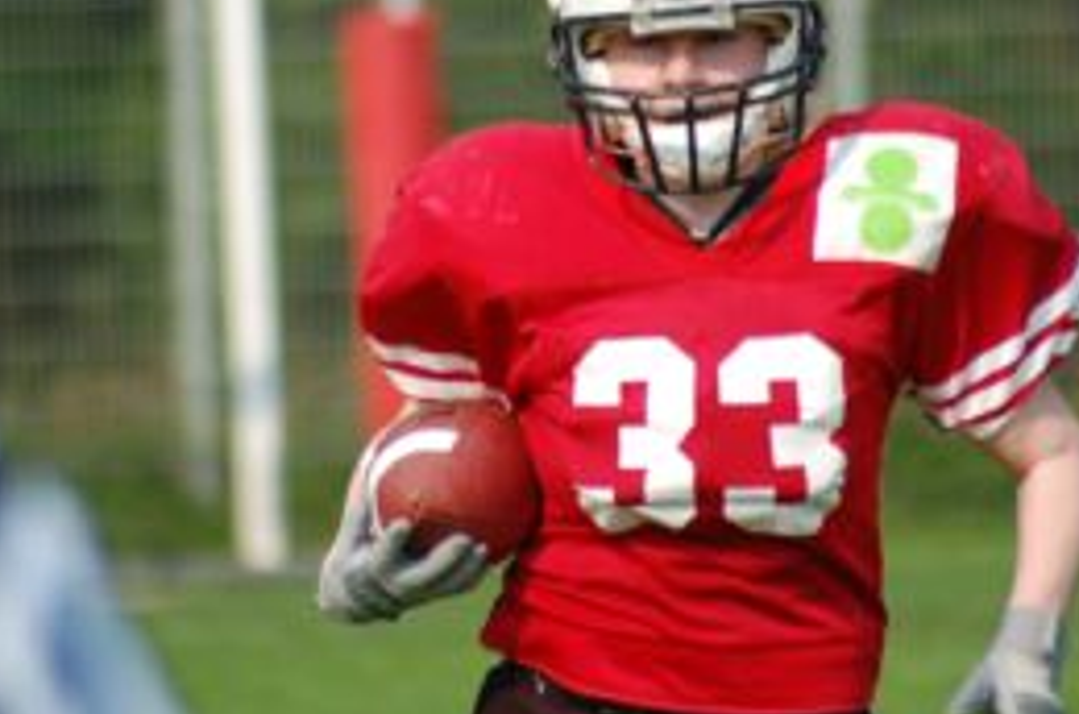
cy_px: 154
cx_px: 529
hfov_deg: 2.6
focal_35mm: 784
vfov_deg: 1.7
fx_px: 23441
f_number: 5.6
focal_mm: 300
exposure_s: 1/1000
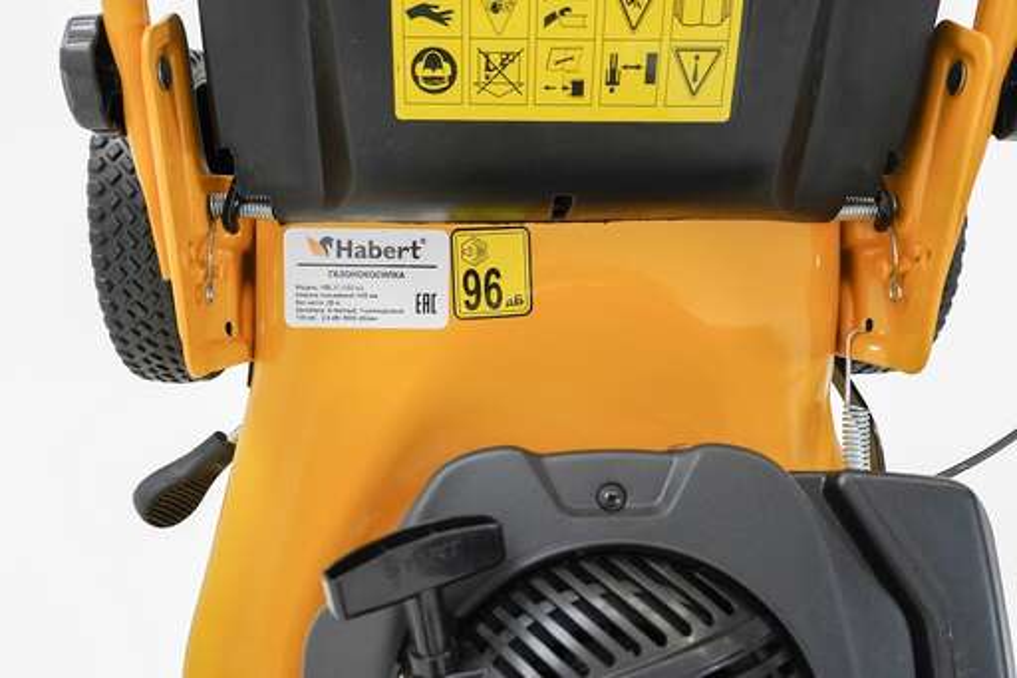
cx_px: 508
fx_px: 1059
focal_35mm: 38
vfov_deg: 35.5
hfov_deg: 51.3
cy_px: 339
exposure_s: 1/200
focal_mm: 25
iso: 1250
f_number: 4
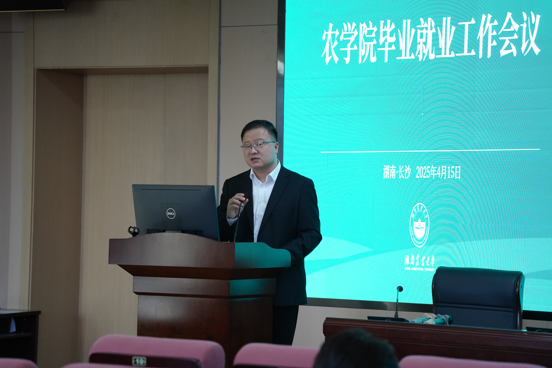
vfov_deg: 11.9
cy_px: 184
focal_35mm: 115
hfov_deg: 17.8
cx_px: 276
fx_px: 1763
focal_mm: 115
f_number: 5
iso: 4000
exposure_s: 1/160
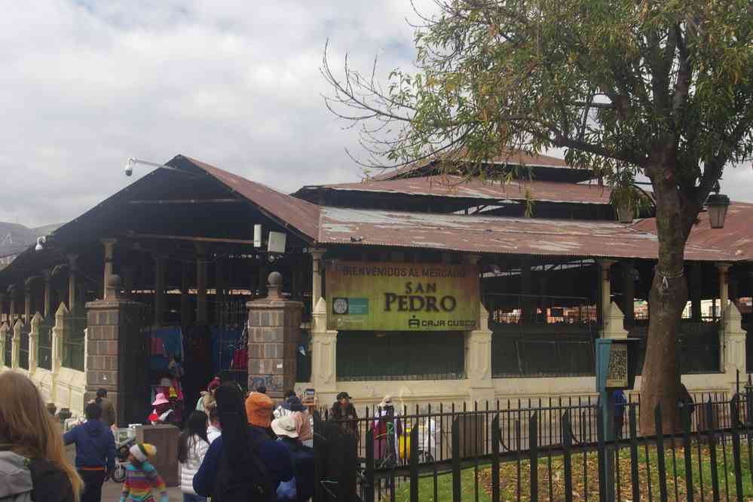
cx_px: 376
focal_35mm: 50
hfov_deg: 40.0
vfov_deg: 27.3
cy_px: 251
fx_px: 1035
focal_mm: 33
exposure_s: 1/60
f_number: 11
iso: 200
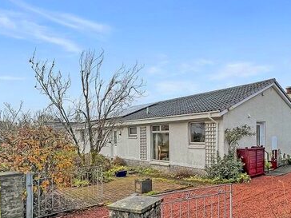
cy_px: 146
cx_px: 191
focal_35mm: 25
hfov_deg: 67.7
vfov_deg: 53.8
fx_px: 210
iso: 32
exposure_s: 1/430
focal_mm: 1.57
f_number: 1.8
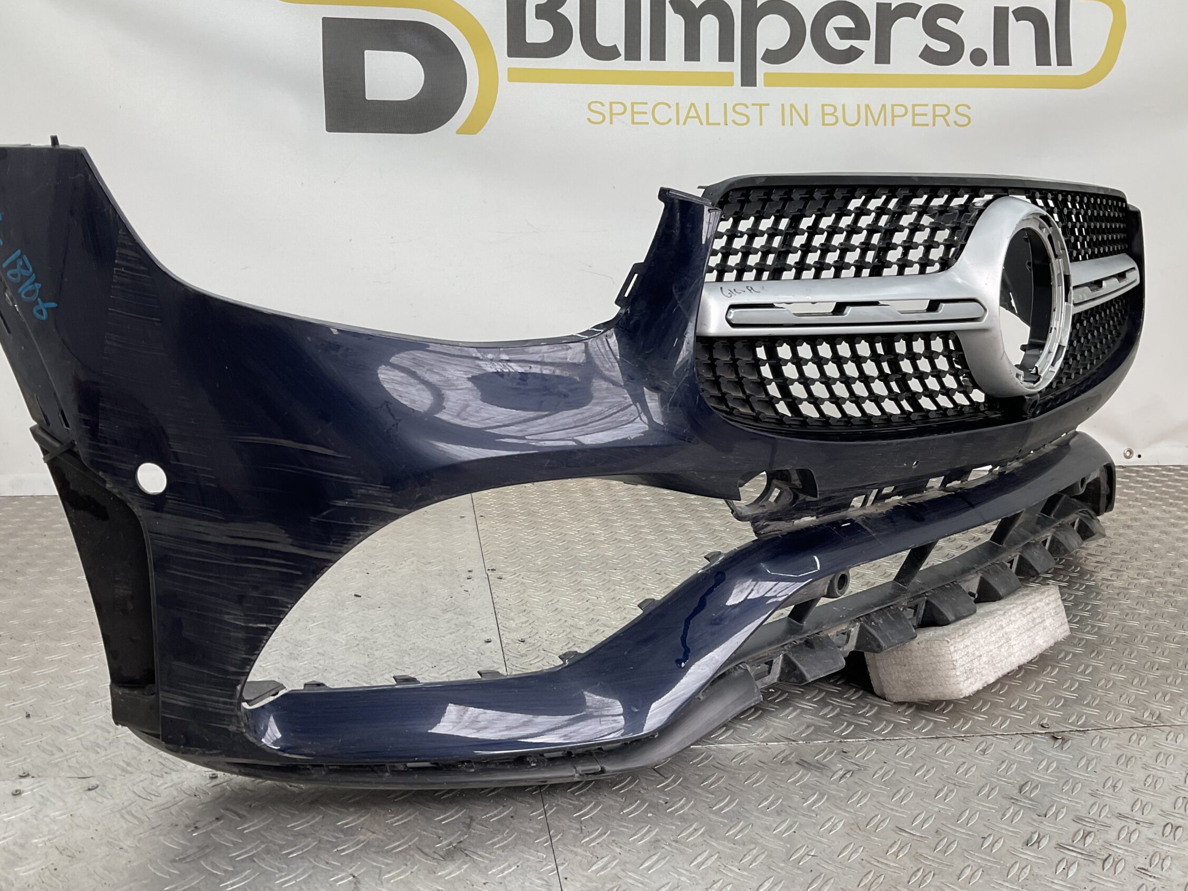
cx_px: 565
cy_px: 404
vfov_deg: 42.9
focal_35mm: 33
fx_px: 1132
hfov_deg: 55.3
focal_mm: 3
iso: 20
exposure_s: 1/120
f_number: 1.8
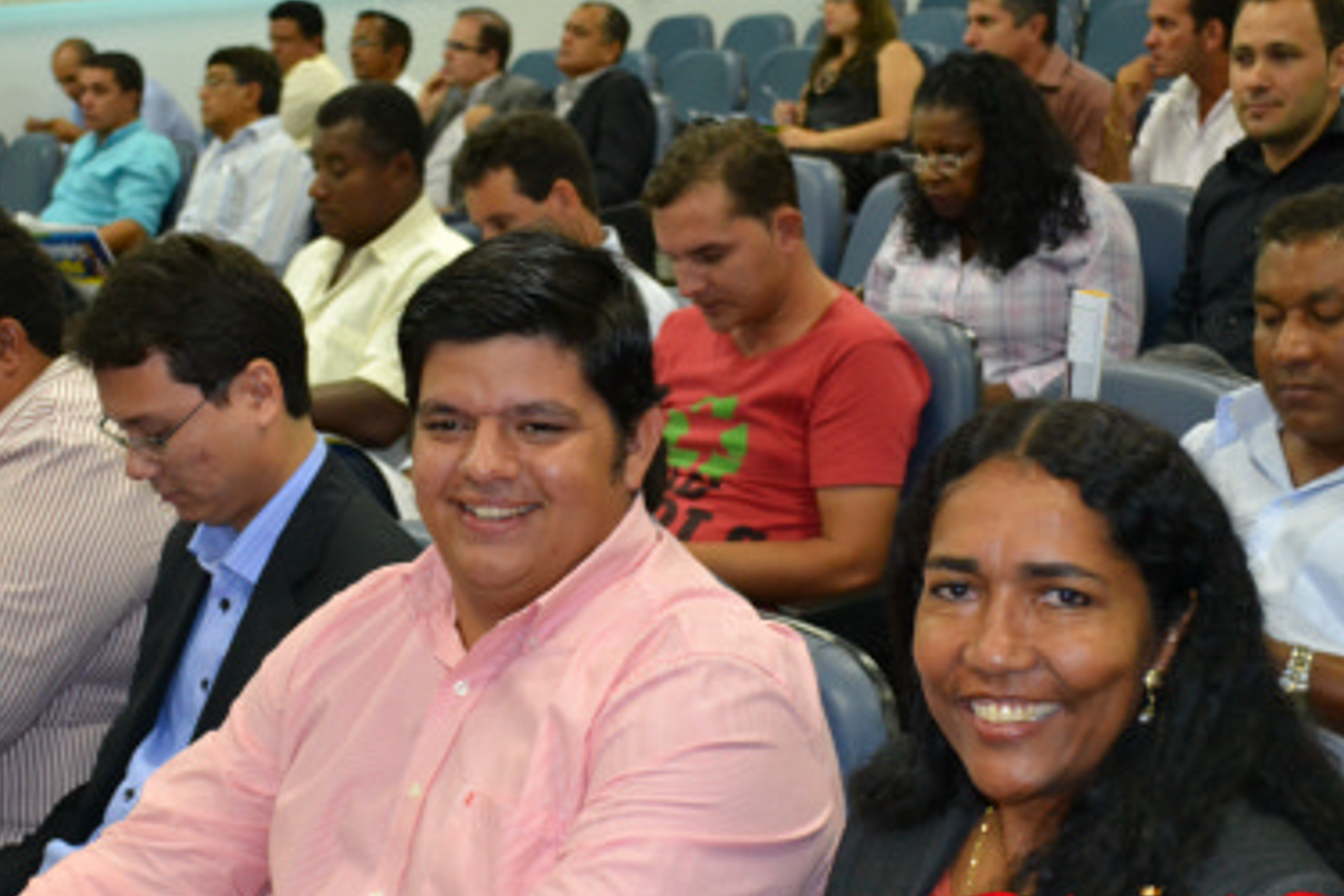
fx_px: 2538
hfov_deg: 29.6
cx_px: 527
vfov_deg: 20.0
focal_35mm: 68
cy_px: 536
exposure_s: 1/60
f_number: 5
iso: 2000
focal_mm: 34
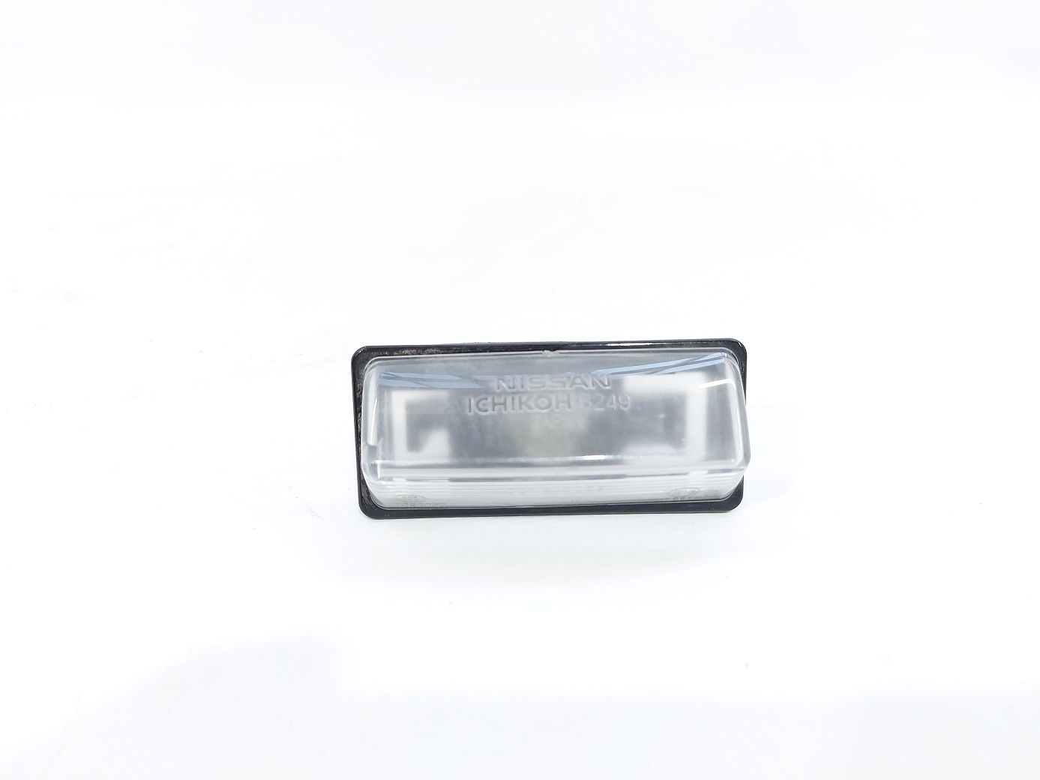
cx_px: 520
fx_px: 721
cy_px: 390
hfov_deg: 71.6
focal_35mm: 24
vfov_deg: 56.8
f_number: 1.8
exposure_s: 1/50
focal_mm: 5.23
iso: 80
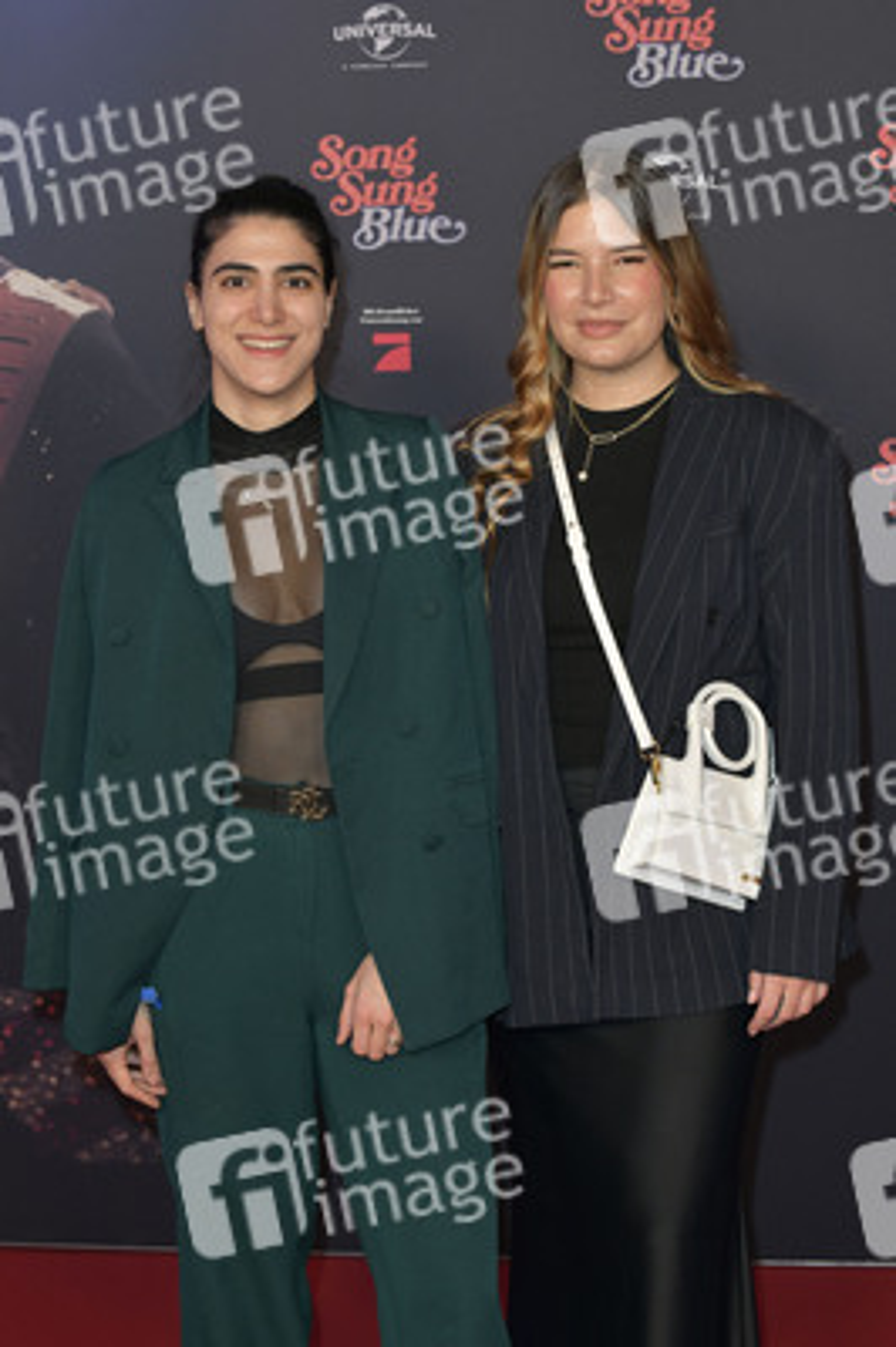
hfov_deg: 19.4
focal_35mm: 70
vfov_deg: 28.9
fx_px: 2618
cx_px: 448
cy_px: 674
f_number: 6.3
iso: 1600
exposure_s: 1/250
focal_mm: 70
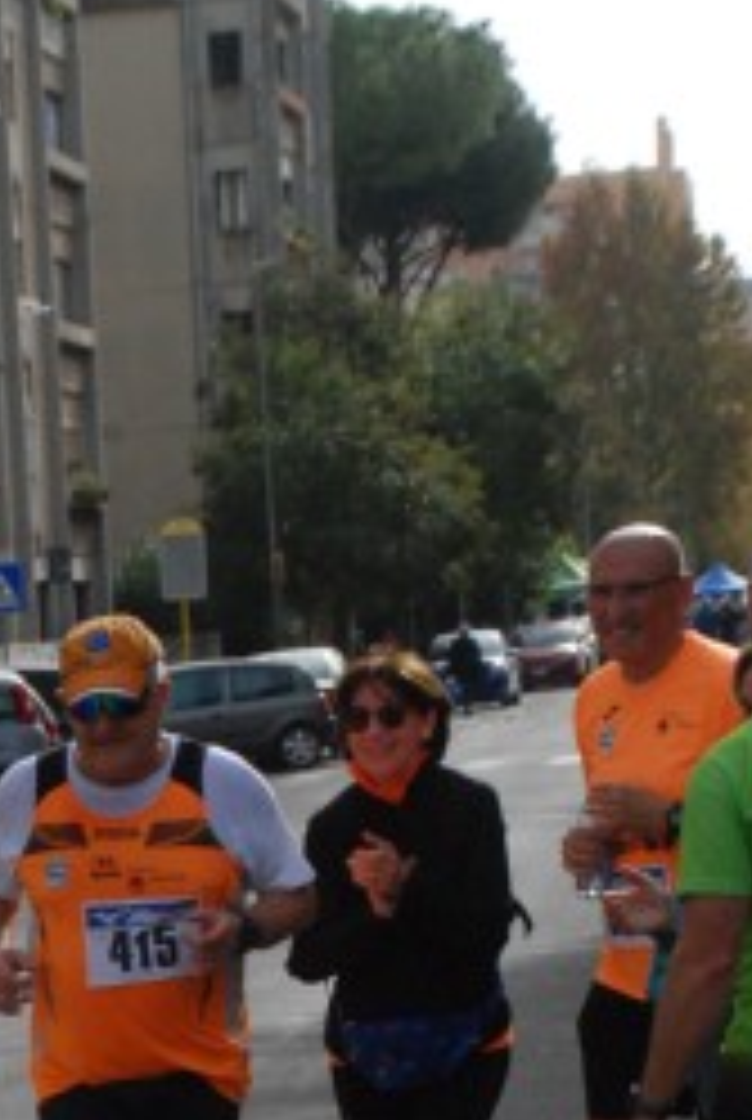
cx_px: -137
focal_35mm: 181
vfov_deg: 11.2
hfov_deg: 7.6
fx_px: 5647
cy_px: 1295
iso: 1000
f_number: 6.3
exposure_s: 1/1600
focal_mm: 50
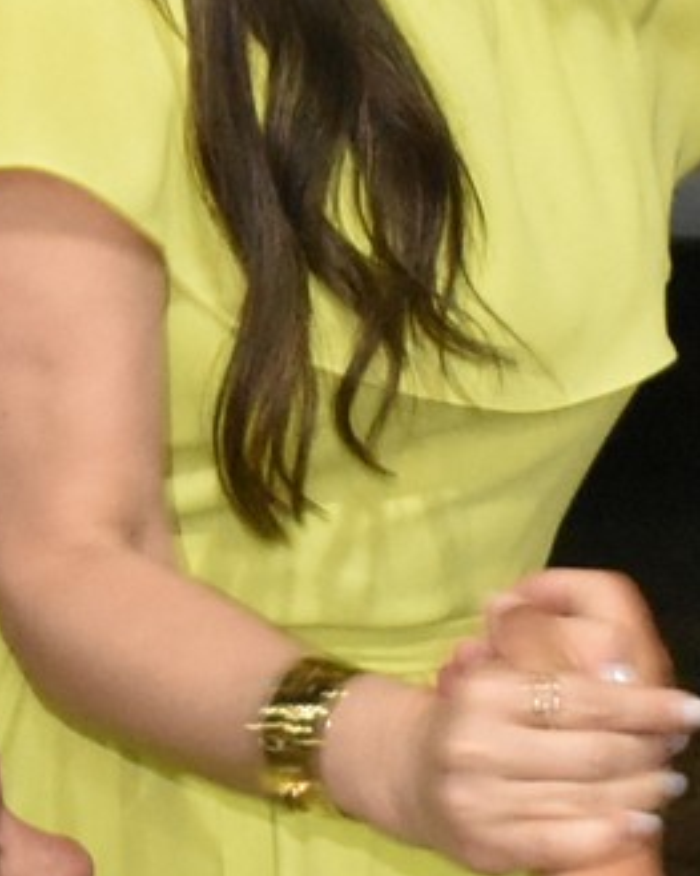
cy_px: 351
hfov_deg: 6.3
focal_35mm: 246
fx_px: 6374
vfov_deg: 7.9
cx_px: 347
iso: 5000
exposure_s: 1/80
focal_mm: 32
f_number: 5
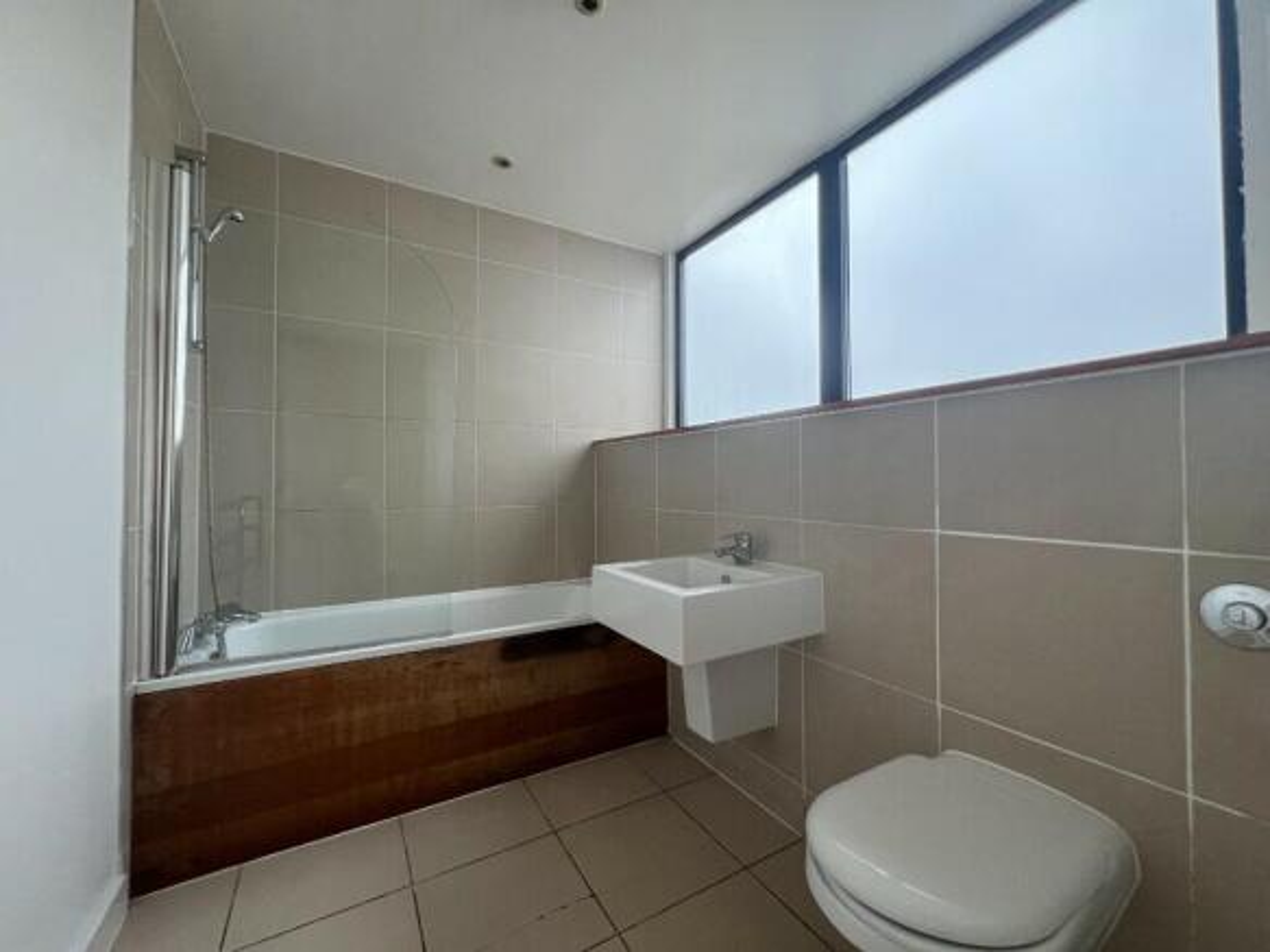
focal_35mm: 13
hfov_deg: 106.2
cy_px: 476
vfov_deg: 89.9
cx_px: 635
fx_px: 477
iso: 160
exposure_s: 1/100
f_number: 1.8
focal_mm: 1.57
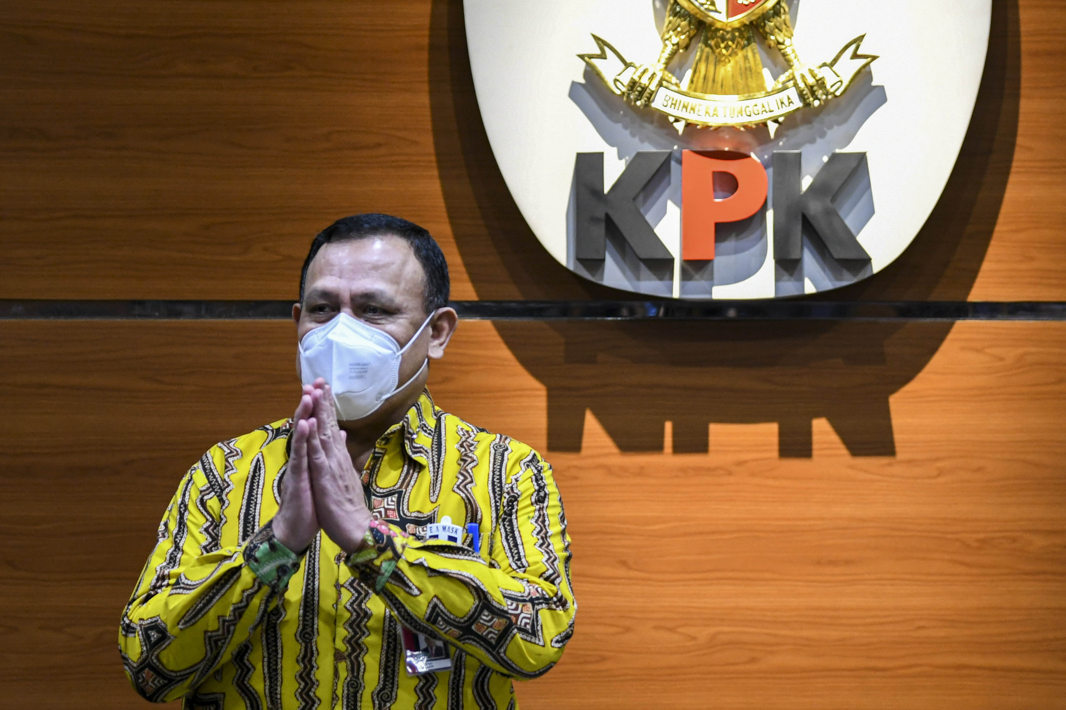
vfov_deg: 9.6
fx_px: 4219
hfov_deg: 14.4
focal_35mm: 142
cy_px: 355
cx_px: 533
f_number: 2.8
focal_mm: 95
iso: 1600
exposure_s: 1/100
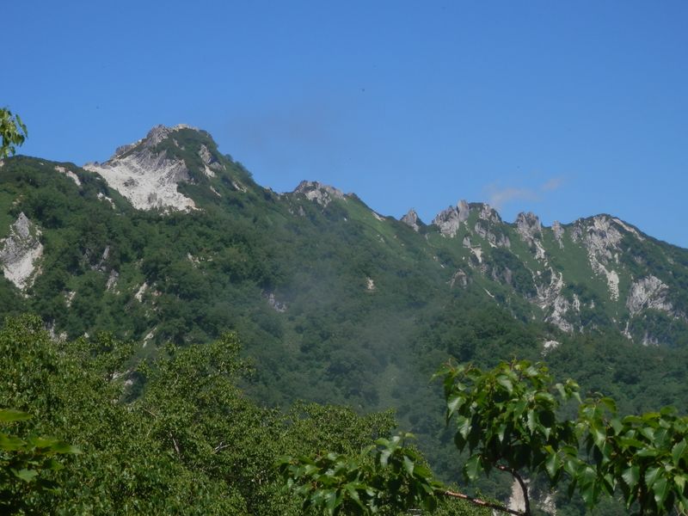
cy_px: 258
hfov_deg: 20.2
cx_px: 344
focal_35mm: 97
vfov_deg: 15.2
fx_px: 1928
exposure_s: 1/640
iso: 80
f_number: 4.9
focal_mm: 17.3
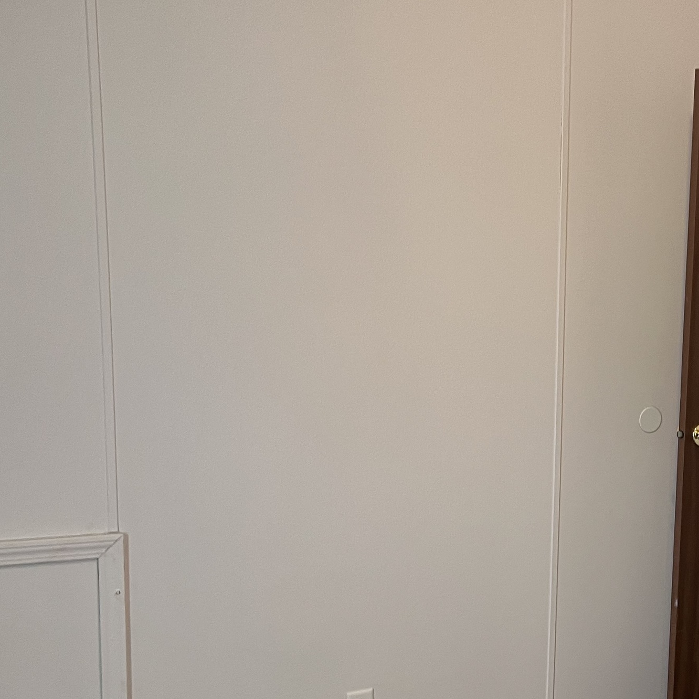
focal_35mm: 53
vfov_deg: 31.9
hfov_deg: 30.7
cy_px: 470
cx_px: 636
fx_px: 1211
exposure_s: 1/60
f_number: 1.5
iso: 100
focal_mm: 5.7
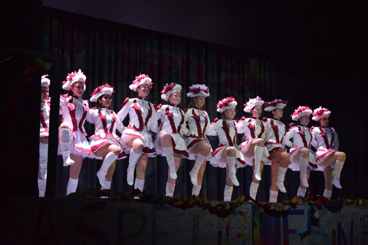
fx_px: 613
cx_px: 184
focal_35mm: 60
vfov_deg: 22.6
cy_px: 122
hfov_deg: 33.4
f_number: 3.5
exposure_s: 1/500
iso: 3200
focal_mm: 40
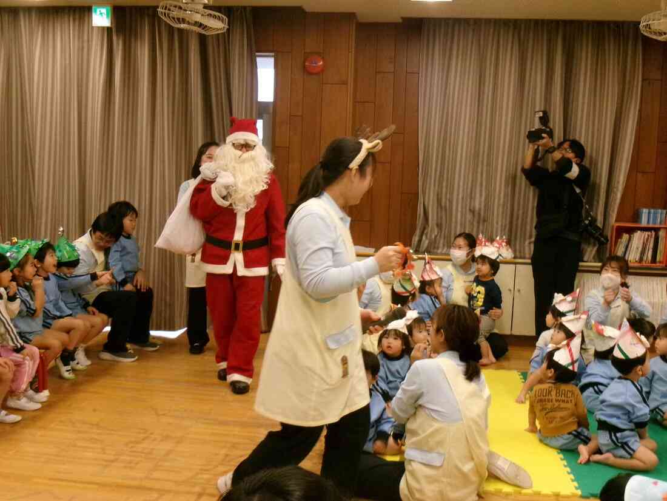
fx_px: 829
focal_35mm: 43
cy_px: 250
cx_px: 334
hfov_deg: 43.9
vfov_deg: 33.6
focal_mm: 7.8
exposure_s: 1/125
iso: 725
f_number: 4.7
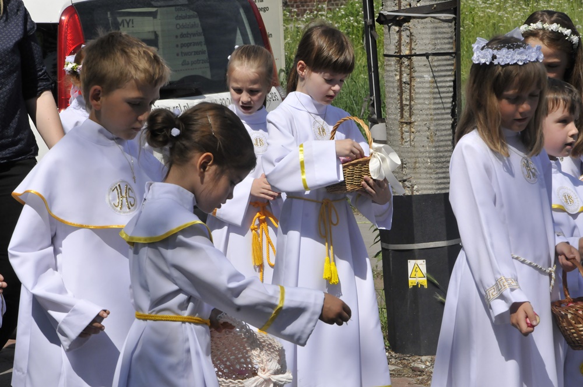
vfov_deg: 8.7
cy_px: 194
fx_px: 2547
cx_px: 292
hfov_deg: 13.1
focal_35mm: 158
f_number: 16
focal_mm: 105
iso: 800
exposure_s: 1/1000
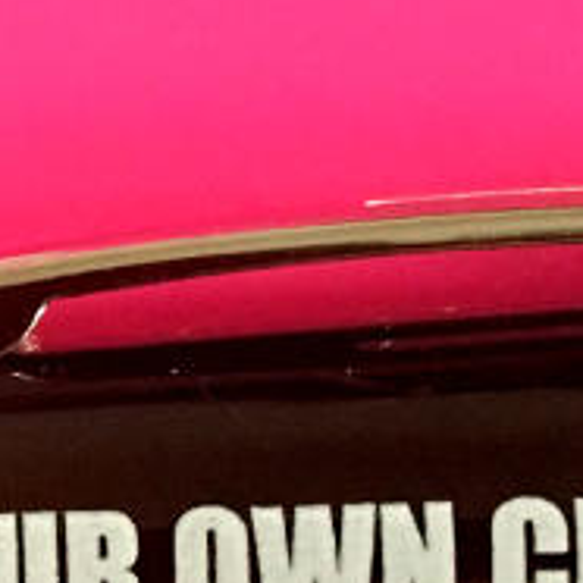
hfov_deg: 7.6
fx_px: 4211
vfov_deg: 7.9
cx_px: -533
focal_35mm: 221
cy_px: 201
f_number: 2.2
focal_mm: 4.15
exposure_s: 1/25
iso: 200
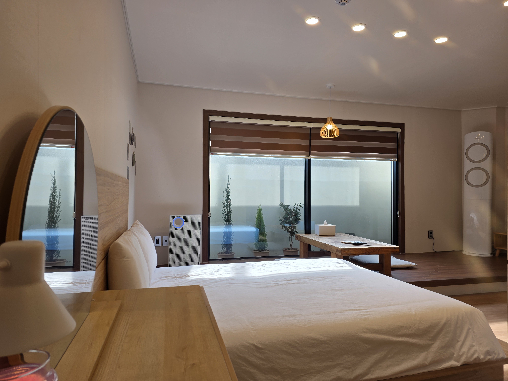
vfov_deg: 58.9
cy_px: 190
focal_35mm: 23
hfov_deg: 73.9
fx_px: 338
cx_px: 254
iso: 20
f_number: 1.7
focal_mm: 6.3
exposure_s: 1/120
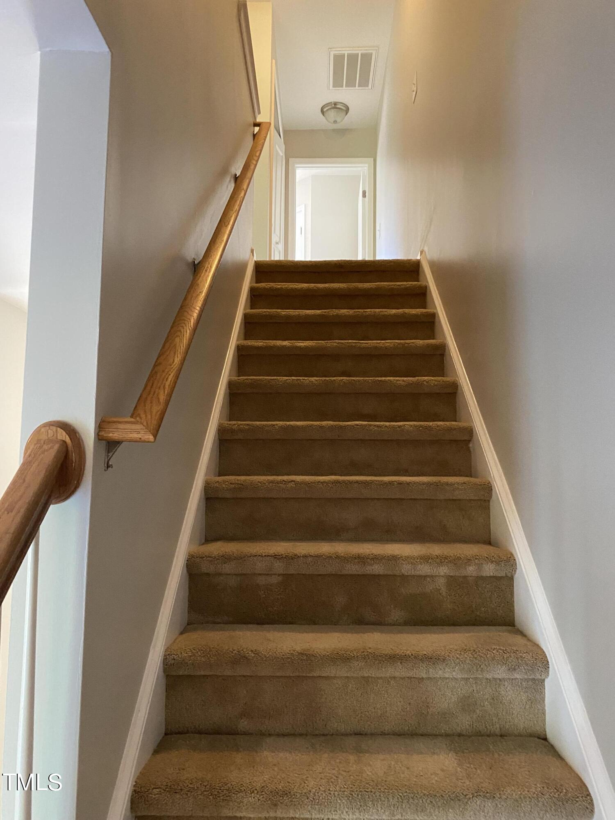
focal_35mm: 26
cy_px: 410
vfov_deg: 67.3
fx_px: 616
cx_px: 308
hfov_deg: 53.1
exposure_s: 1/60
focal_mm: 4.25
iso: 500
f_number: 1.8
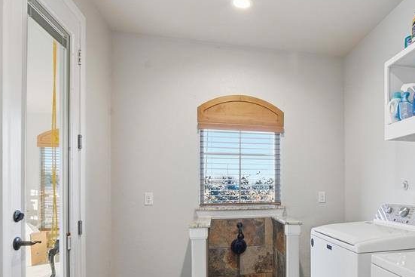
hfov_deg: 66.6
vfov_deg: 48.6
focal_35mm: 26
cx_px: 292
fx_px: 300
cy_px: 187
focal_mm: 14
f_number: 9
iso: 100
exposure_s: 1/50
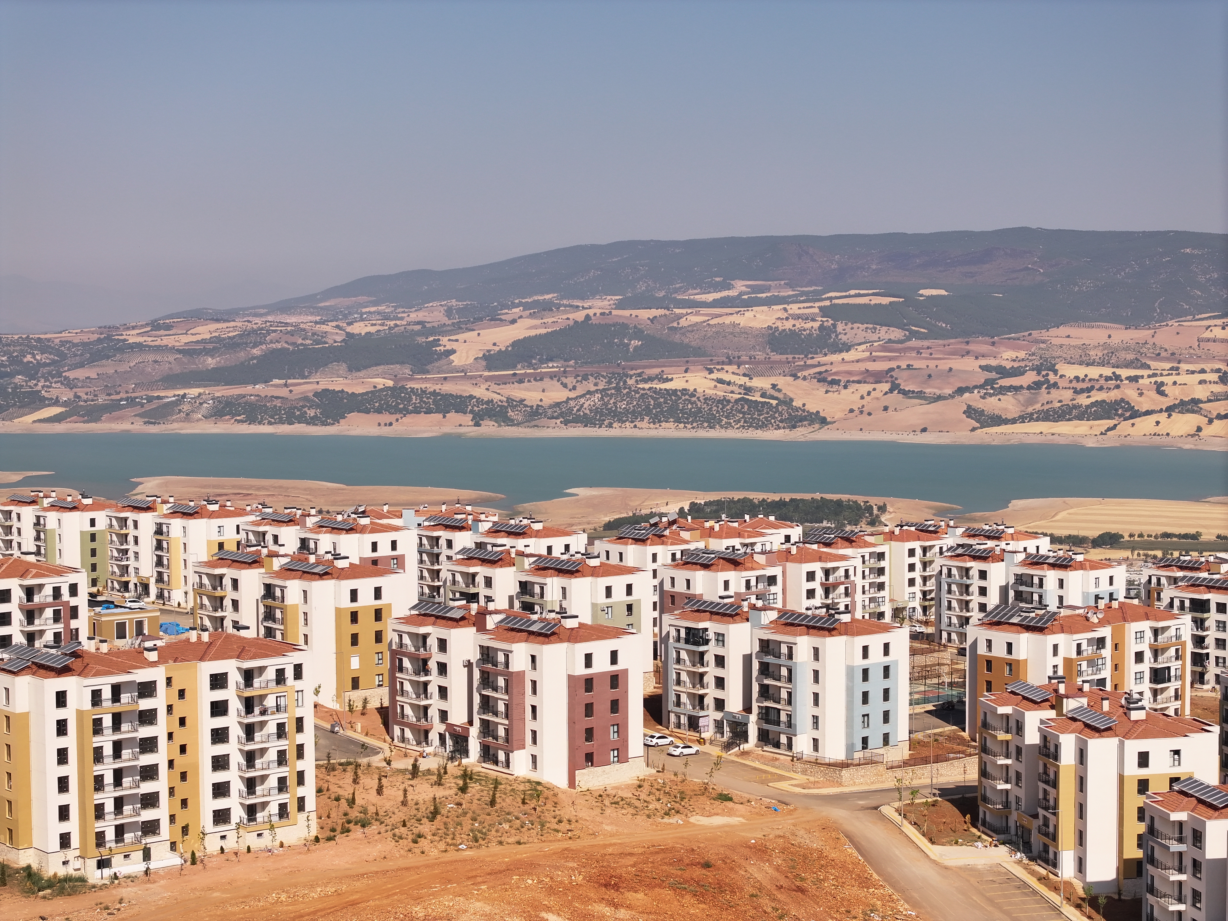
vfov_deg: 21.0
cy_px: 460
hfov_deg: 27.8
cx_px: 614
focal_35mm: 70
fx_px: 2483
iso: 200
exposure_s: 1/400
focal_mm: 19.35
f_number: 2.8
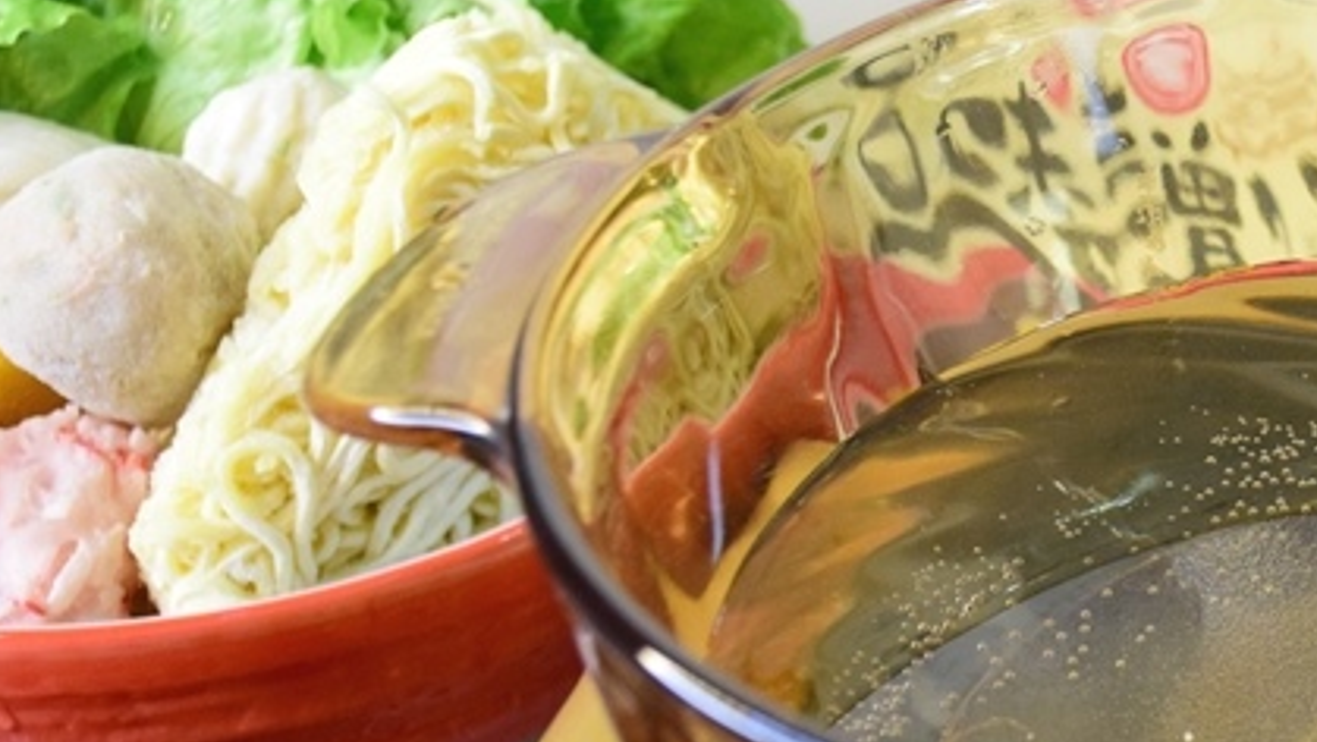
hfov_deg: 20.2
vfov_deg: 12.0
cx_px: 1418
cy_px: 486
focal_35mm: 101
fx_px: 3537
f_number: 6.3
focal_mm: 27
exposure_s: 1/160
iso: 1600
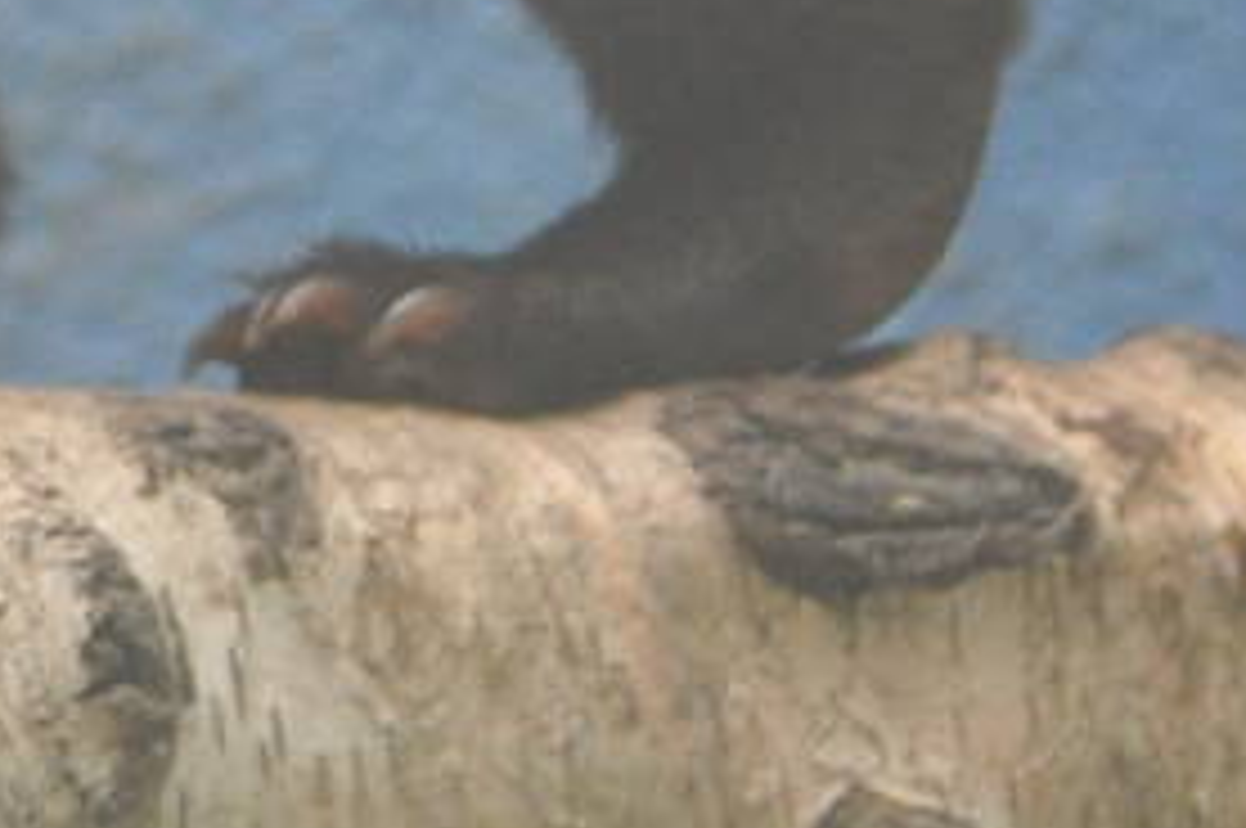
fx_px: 27587
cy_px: -992
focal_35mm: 798
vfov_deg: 1.7
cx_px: -747
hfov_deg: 2.6
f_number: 4.5
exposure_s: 1/125
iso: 900
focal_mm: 92
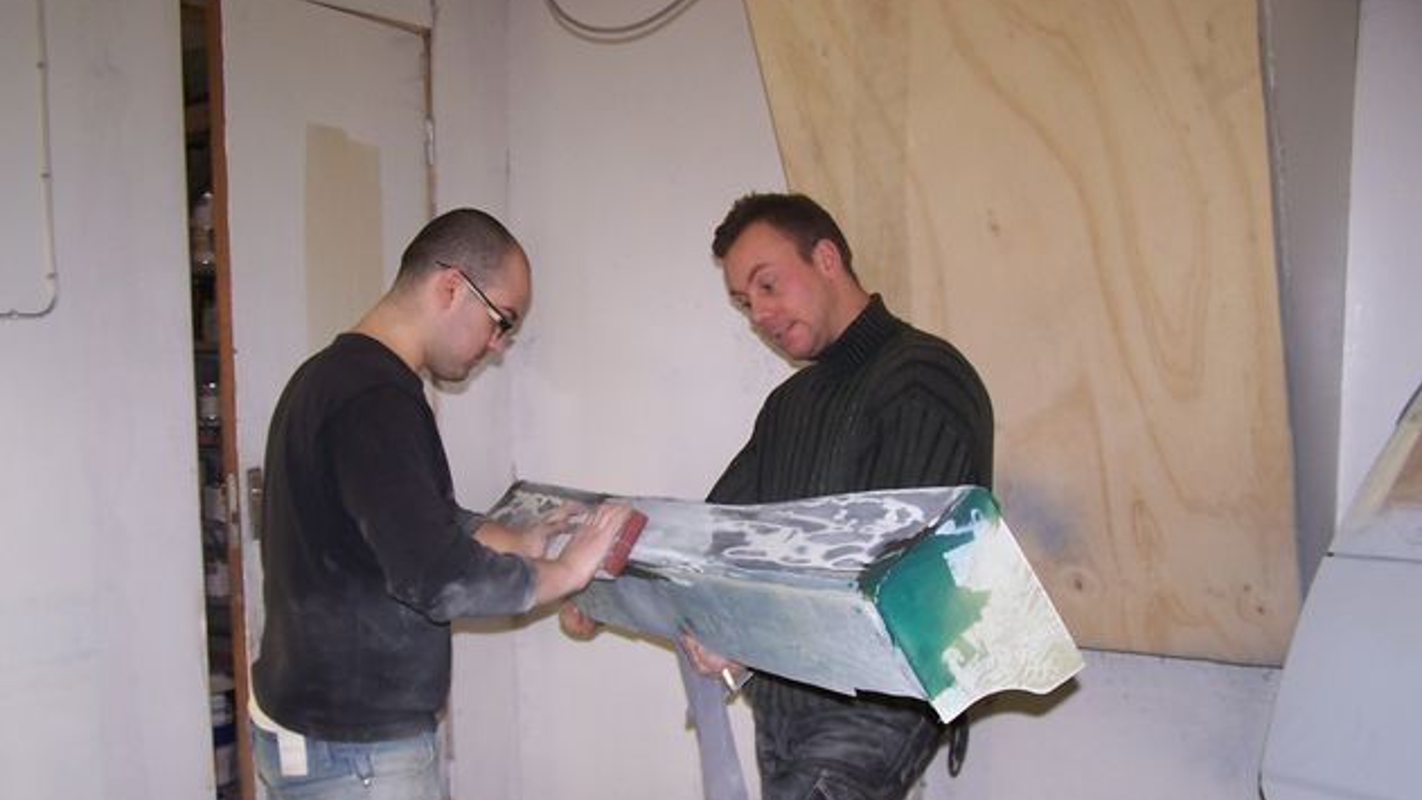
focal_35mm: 42
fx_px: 1584
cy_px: 507
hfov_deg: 48.4
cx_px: 703
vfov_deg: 28.2
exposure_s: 1/60
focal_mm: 6.3
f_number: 2.8
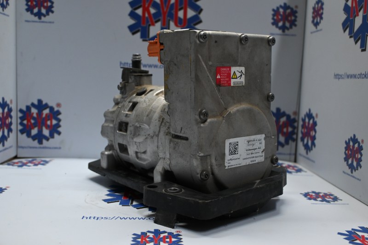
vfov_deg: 36.2
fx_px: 376
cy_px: 122
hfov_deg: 52.2
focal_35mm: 37
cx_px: 184
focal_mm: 24.5
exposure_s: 1/125
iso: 1000
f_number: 4.2
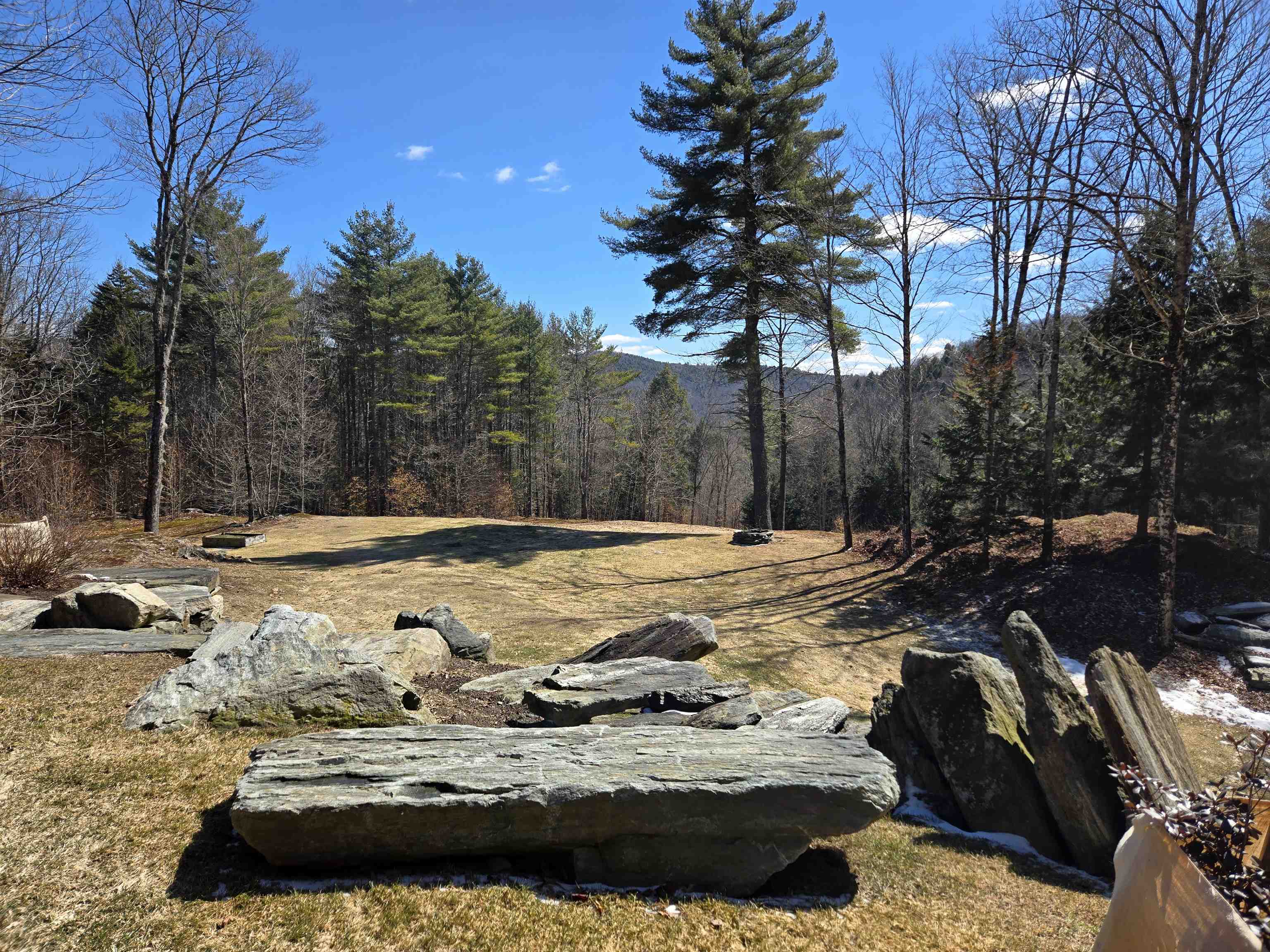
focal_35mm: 23
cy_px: 476
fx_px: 844
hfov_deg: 73.9
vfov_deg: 58.9
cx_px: 635
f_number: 1.8
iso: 25
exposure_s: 1/1445
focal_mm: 5.4
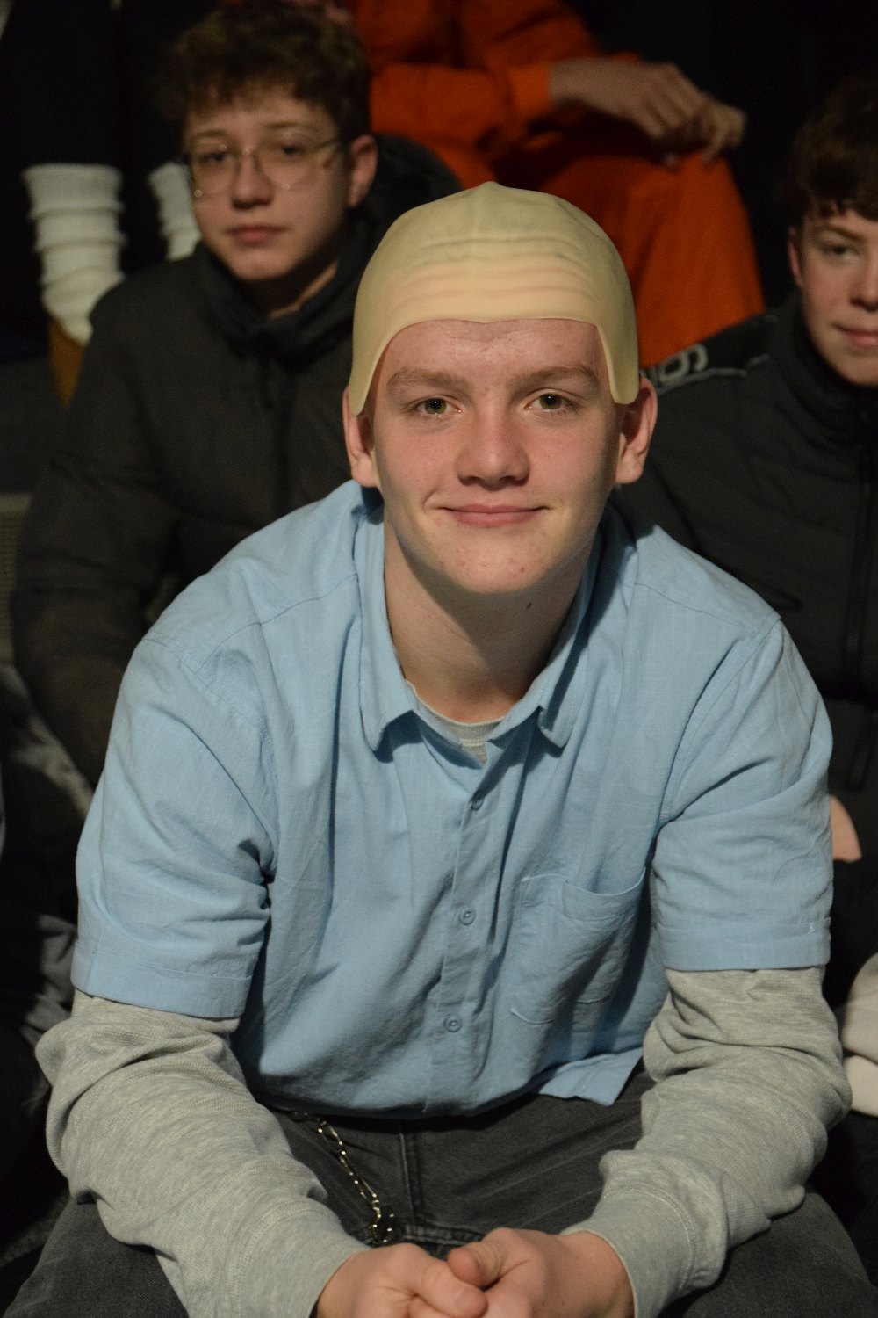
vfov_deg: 26.0
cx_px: 439
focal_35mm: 78
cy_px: 659
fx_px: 2853
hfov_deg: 17.5
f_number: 3.8
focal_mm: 52
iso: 3200
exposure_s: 1/125
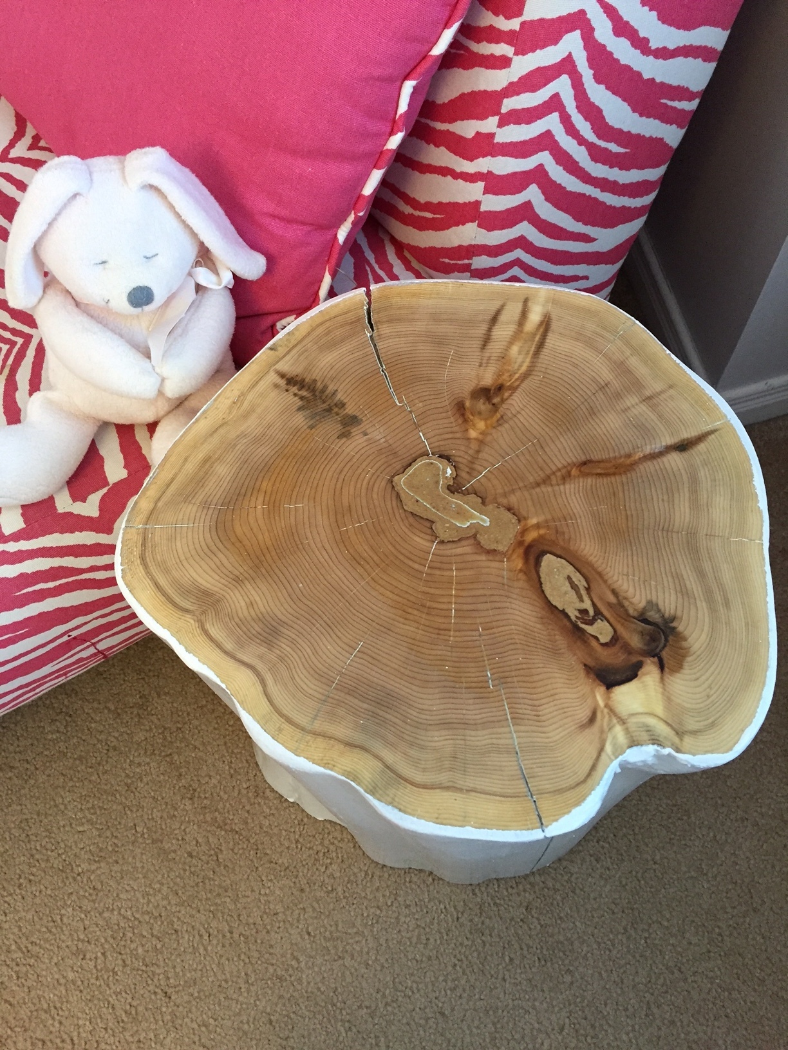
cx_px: 394
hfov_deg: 48.2
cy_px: 525
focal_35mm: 29
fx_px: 880
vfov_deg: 61.7
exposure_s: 1/30
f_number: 2.2
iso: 125
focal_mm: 4.15
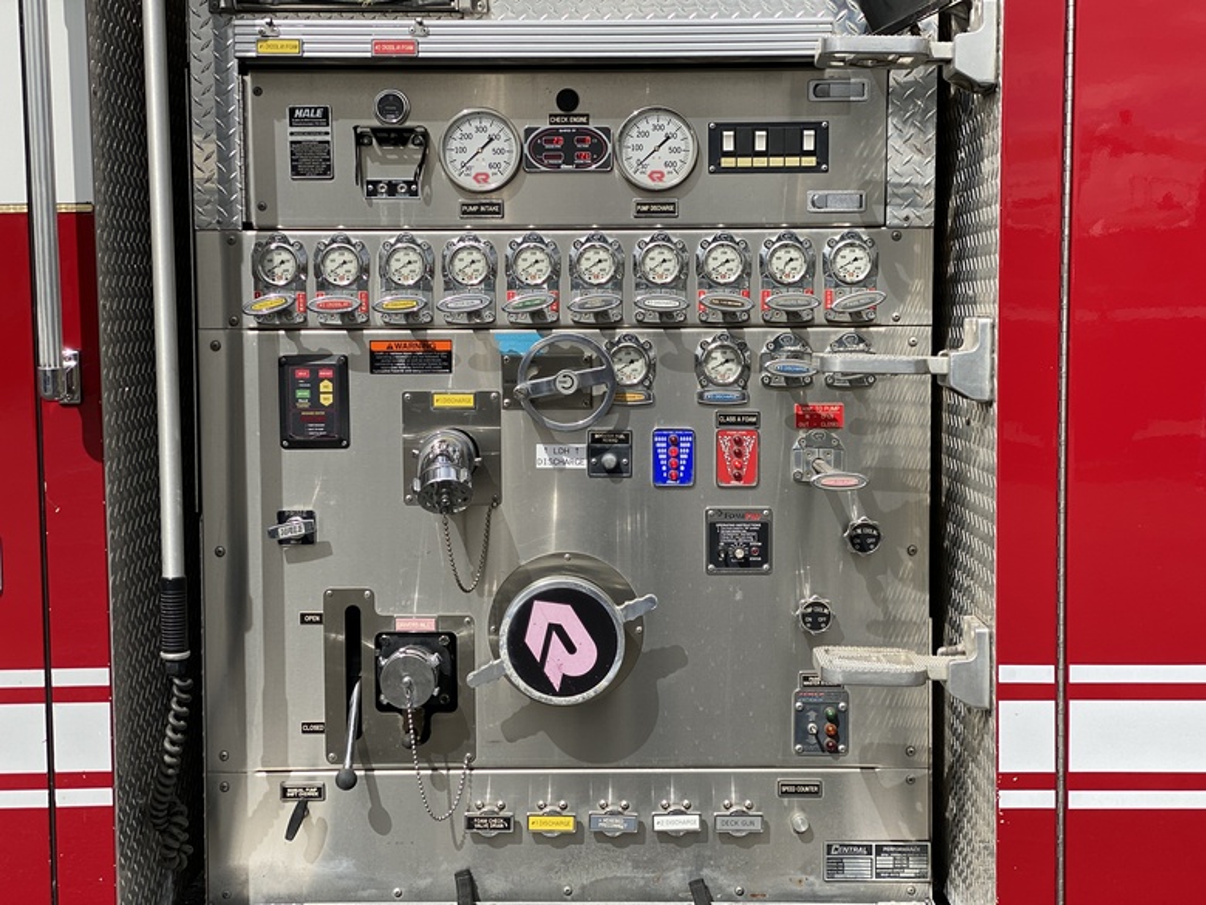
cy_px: 452
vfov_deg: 28.0
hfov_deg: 36.8
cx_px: 603
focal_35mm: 52
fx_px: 1812
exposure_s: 1/2283
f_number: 2
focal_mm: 6
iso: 20
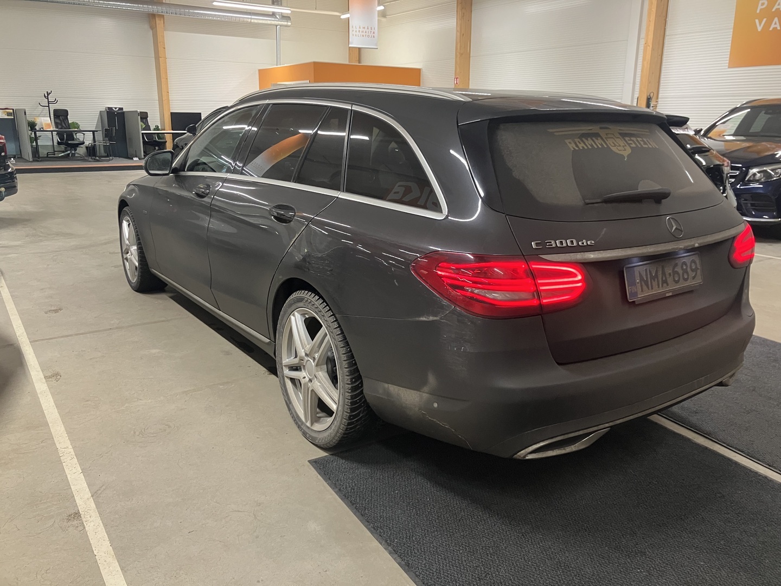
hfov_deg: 63.4
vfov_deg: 49.7
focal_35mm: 28
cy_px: 293
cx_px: 390
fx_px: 632
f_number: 1.8
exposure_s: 1/60
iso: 250
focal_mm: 3.99
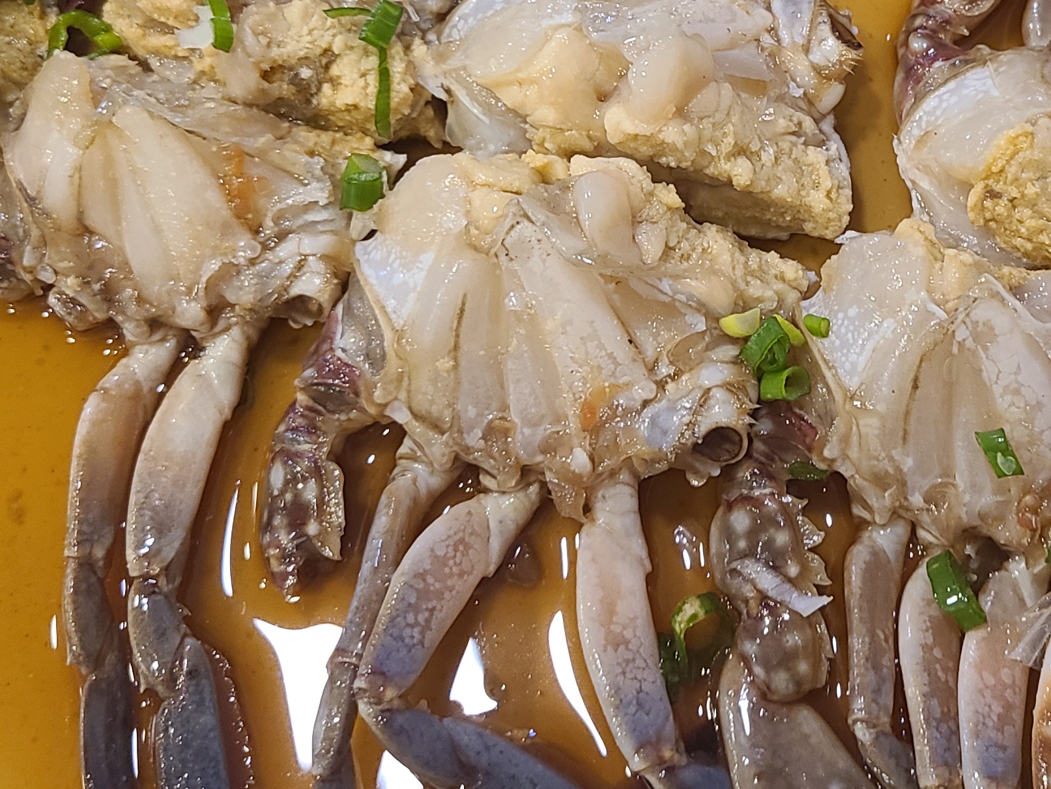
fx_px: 1974
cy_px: 123
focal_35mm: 65
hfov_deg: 29.3
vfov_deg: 22.2
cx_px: 792
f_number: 1.8
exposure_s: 1/40
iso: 250
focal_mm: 5.4
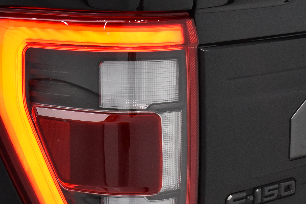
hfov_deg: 14.9
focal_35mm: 138
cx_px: 149
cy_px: 123
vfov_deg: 9.9
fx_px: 1173
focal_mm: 38
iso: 1600
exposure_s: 1/200
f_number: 4.8
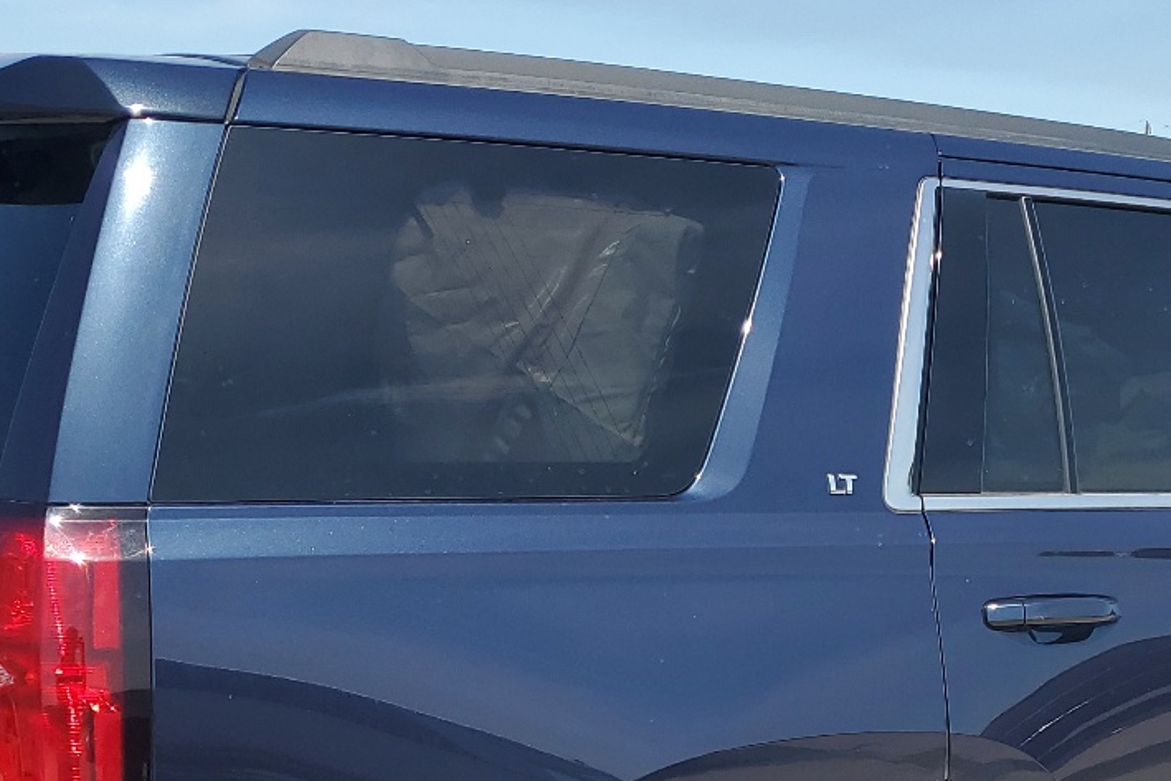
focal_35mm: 61
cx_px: 889
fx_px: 1984
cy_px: 728
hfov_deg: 32.2
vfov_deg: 21.7
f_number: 1.5
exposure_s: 1/2500
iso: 50
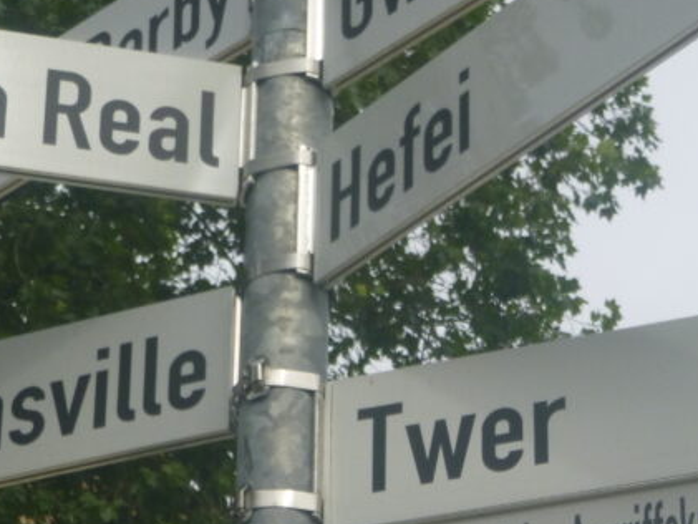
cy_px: 637
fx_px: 2804
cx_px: 446
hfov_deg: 14.2
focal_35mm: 139
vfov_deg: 10.5
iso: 100
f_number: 4.9
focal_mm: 9
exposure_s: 1/400
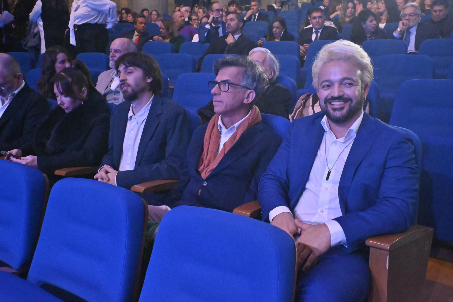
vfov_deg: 38.3
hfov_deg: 55.1
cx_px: 226
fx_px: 434
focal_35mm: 34
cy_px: 151
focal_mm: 23
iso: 10000
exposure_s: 1/100
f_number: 6.3
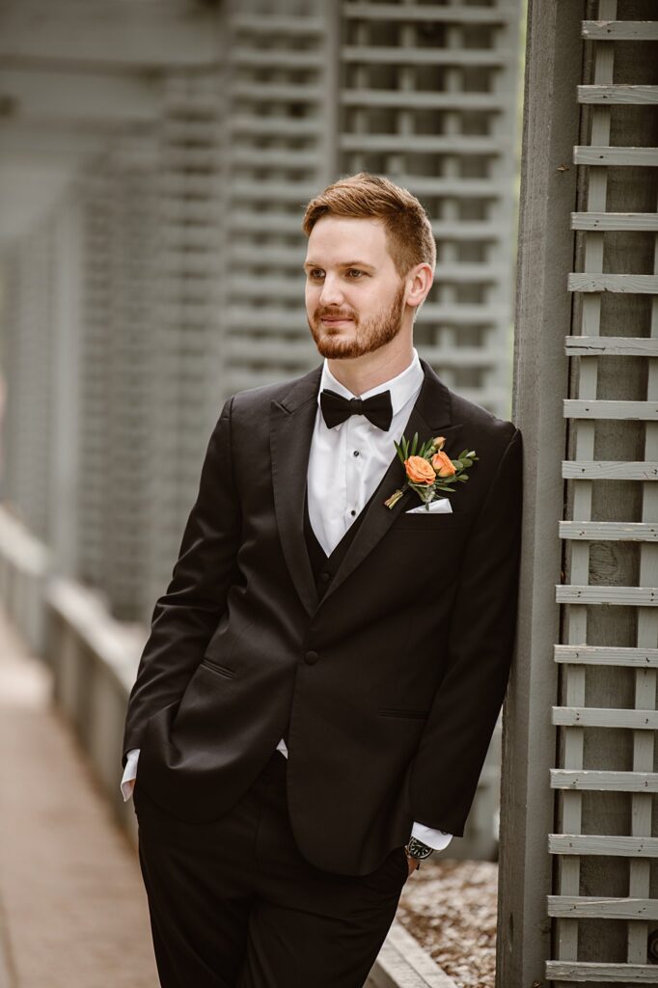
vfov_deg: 10.3
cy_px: 494
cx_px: 329
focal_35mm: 200
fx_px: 5487
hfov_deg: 6.9
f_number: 2.8
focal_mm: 200
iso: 160
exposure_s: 1/320
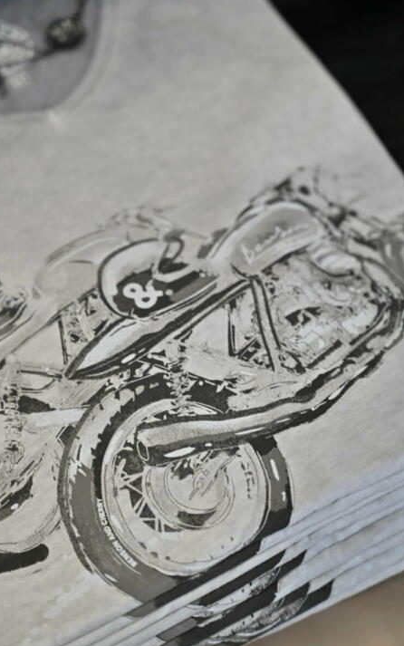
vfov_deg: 28.6
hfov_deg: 18.1
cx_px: 192
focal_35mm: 72
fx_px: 1268
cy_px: 324
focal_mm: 70
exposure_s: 1/80
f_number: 4
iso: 1250
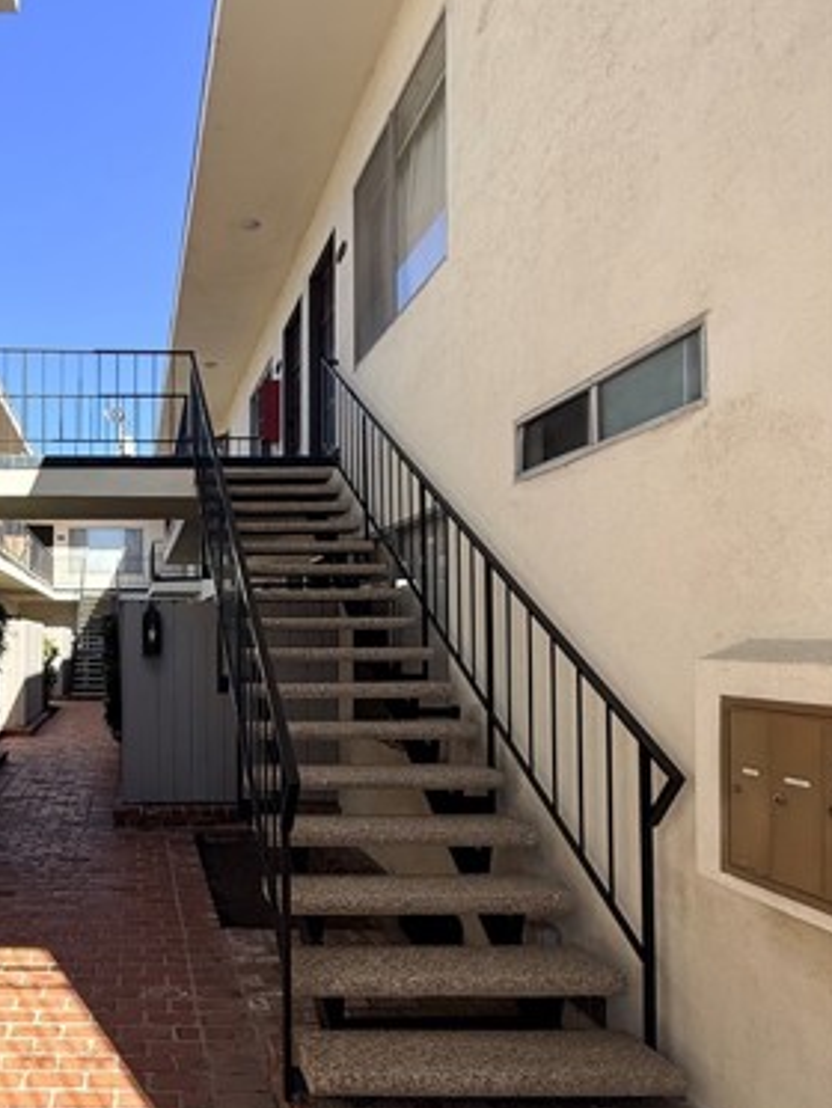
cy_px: 630
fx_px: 769
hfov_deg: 52.2
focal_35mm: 24
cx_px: 137
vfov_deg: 71.2
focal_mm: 2.22
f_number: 2.2
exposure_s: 1/841
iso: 64
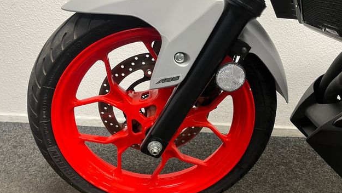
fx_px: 263
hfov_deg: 66.0
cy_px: 95
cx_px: 170
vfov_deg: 40.2
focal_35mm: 29
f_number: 1.6
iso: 250
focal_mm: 5.1
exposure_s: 1/50
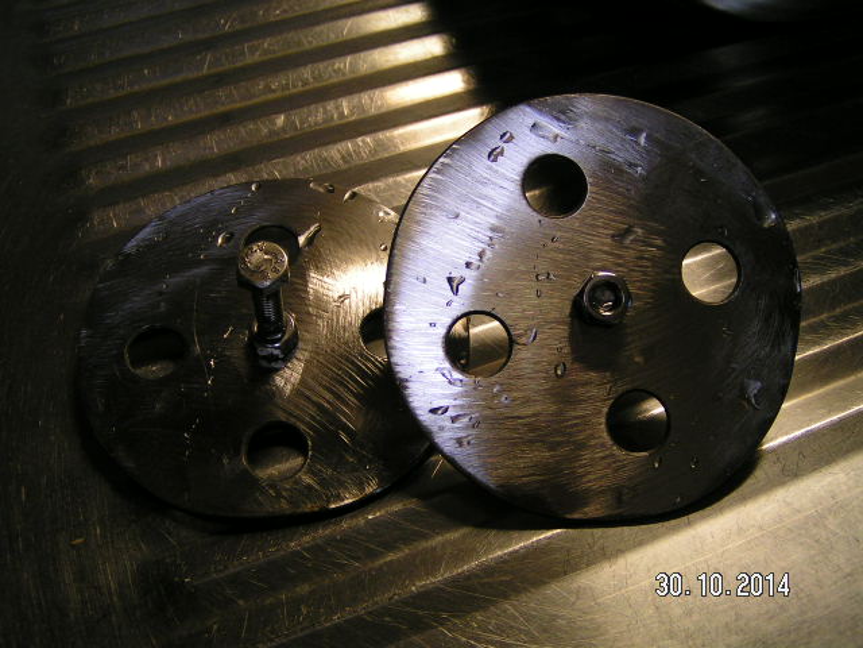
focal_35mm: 38
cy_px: 324
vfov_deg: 37.7
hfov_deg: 49.0
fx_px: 947
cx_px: 432
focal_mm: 5.8
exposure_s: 1/40
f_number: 2.8
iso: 125
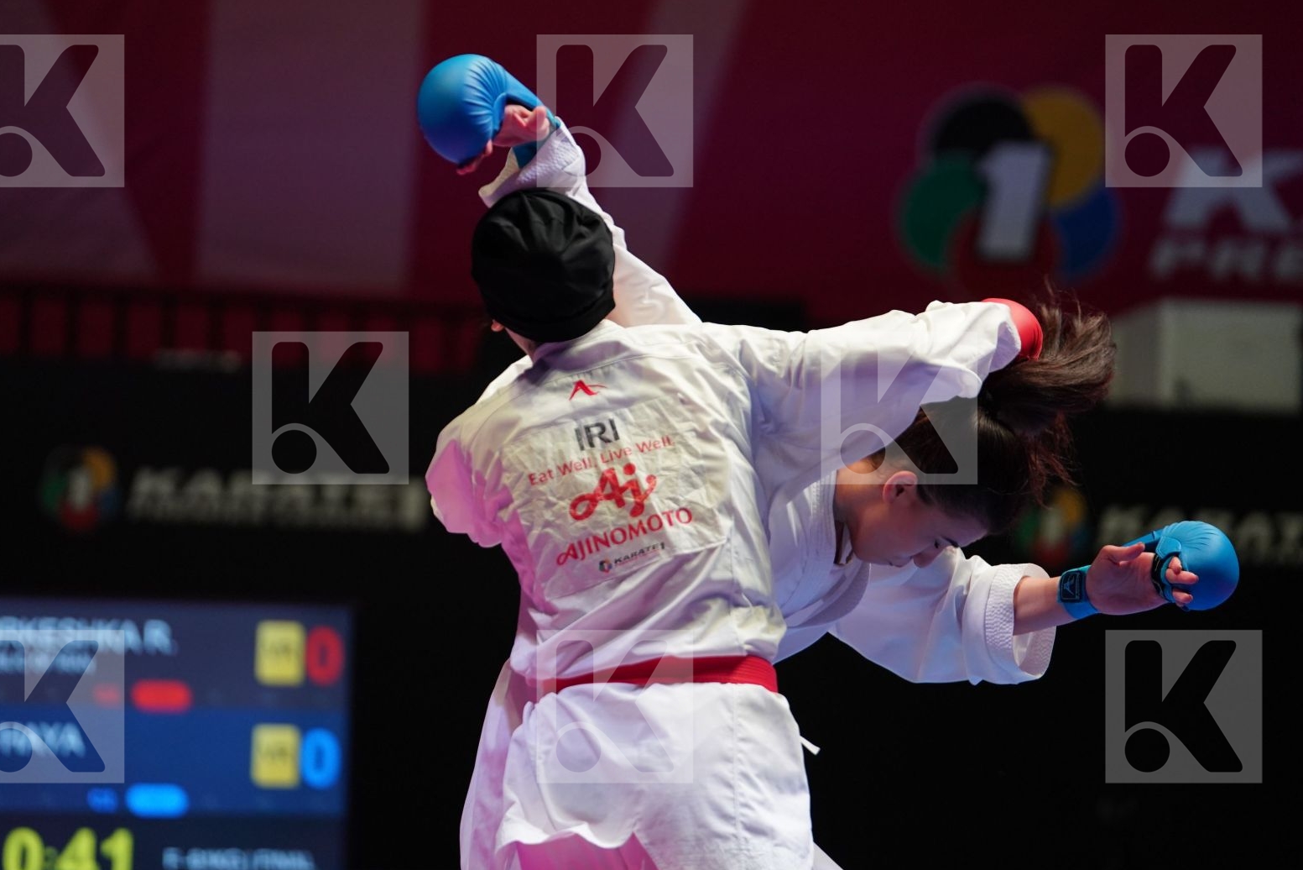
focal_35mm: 219
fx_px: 7928
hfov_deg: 9.4
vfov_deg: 6.3
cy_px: 408
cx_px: 615
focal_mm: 189
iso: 2000
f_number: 2.8
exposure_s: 1/1000
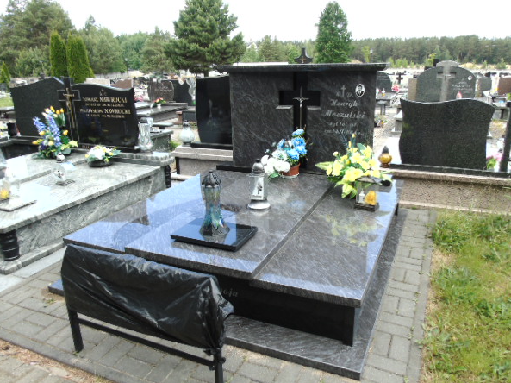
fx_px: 398
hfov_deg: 65.3
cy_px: 193
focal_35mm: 27
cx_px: 265
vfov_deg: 51.3
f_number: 3.4
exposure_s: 1/250
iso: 80
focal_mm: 4.4
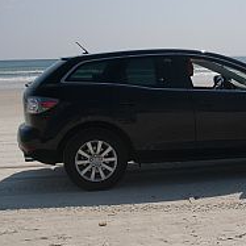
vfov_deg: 25.3
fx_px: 547
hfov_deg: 24.7
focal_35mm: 68
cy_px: 107
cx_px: 214
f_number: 7.9
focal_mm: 6.3
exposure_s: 1/500
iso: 64
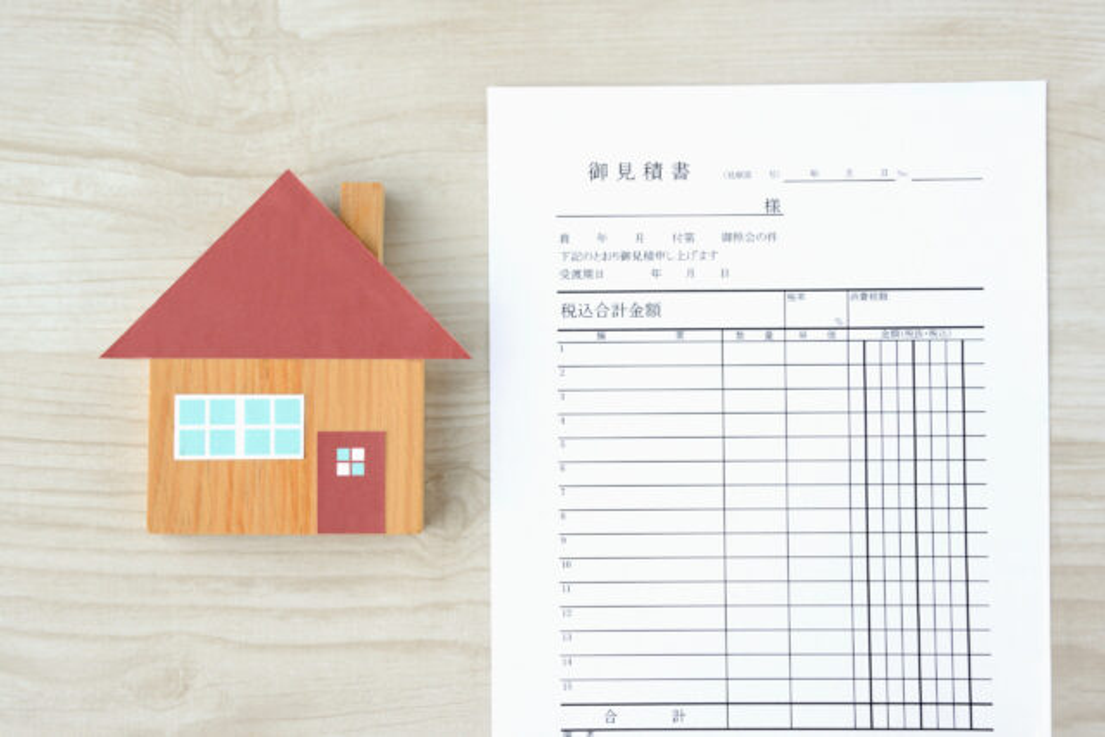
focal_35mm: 65
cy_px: 368
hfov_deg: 31.0
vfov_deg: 20.9
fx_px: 1995
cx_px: 552
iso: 640
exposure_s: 1/80
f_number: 16
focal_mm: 65
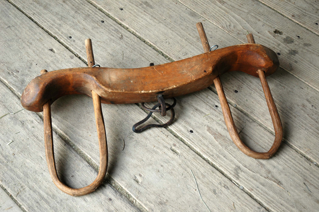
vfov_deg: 25.7
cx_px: 160
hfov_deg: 37.9
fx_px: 465
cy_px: 106
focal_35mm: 52
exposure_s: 1/125
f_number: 4.2
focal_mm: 35
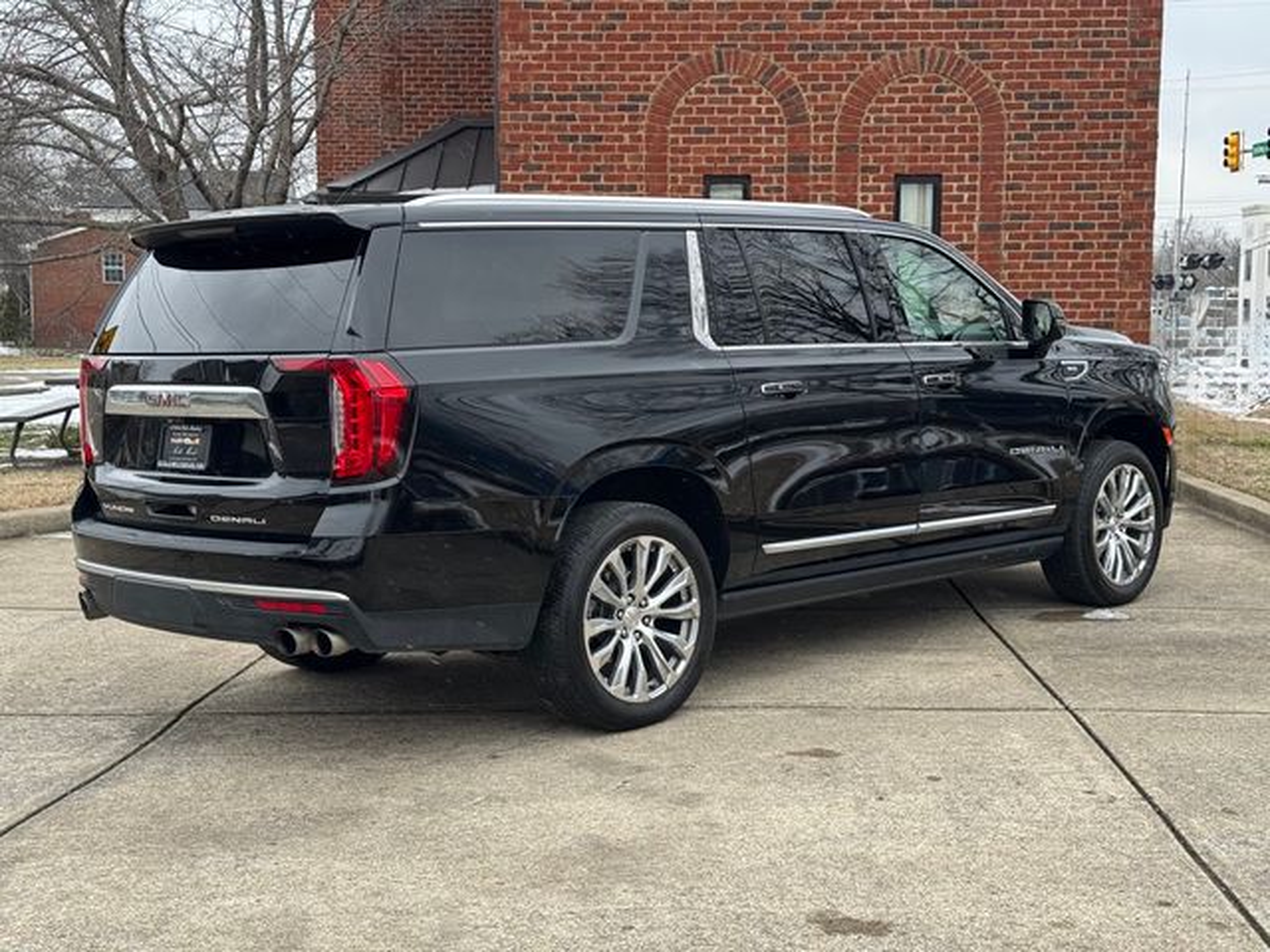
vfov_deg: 30.3
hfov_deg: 39.7
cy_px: 476
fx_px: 1761
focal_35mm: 48
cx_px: 635
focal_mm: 6.76
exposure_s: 1/210
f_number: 1.78
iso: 64
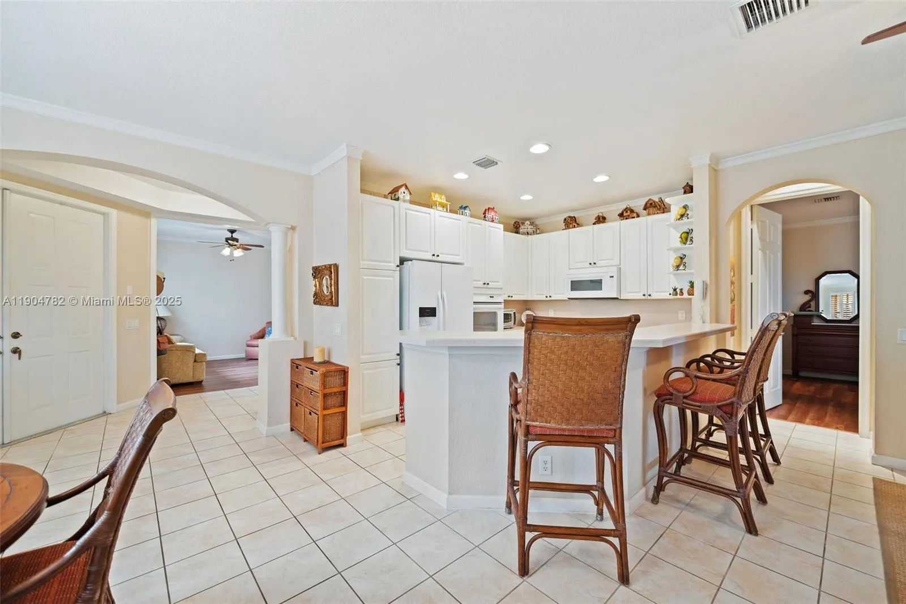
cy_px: 302
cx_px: 453
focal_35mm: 14
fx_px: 352
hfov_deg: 104.2
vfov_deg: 81.2
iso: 900
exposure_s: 1/13
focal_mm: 14
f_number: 2.8
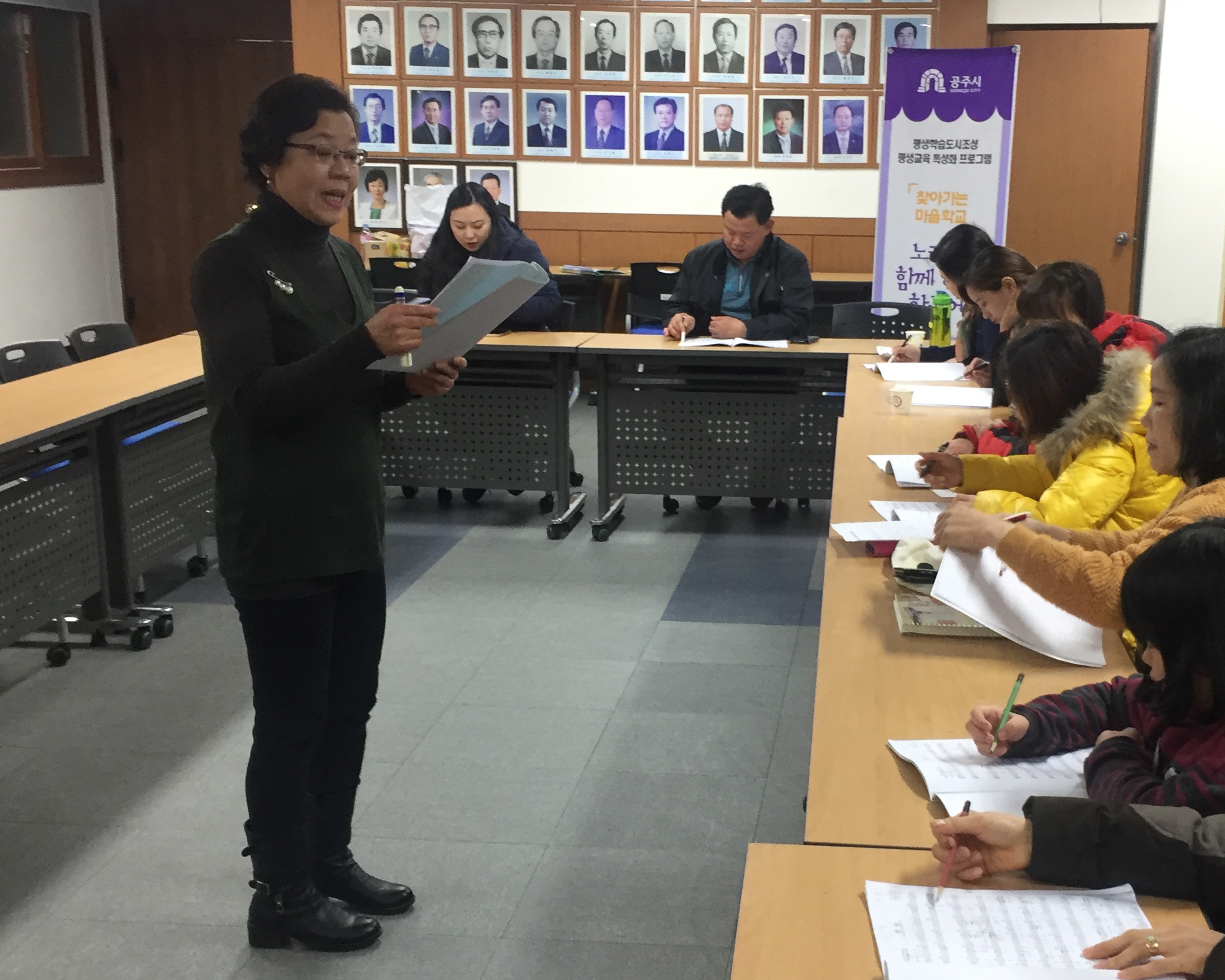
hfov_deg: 39.3
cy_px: 564
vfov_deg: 32.0
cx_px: 749
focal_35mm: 47
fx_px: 1704
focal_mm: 4.15
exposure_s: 1/30
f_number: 2.2
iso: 100
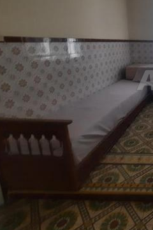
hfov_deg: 36.2
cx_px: 196
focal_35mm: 24
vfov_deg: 71.9
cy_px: 80
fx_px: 153
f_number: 2.2
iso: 200
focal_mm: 1.74
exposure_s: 1/33
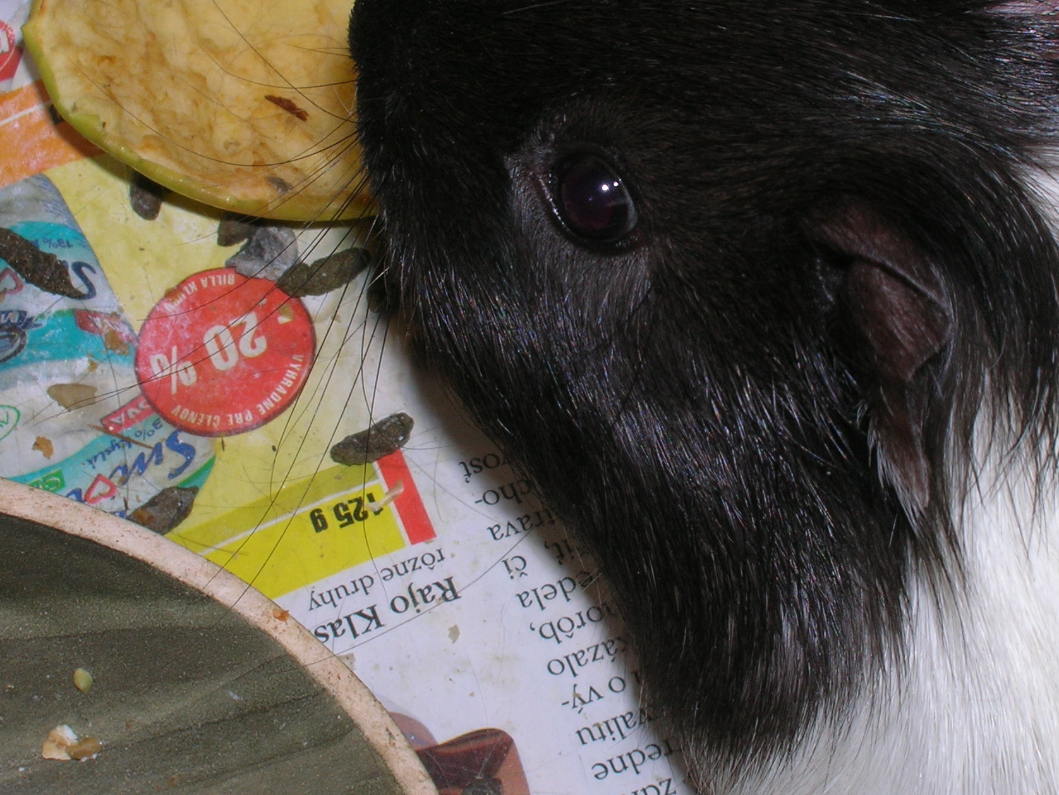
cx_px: 672
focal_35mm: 90
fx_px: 2753
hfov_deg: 21.7
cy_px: 317
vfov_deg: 16.4
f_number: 6.4
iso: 50
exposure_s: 1/60.1
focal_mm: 11
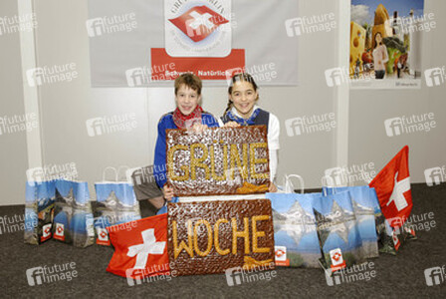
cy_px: 150
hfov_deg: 57.2
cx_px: 223
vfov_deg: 40.1
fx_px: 409
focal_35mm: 33
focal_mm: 22
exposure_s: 1/100
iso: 500
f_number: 5.6
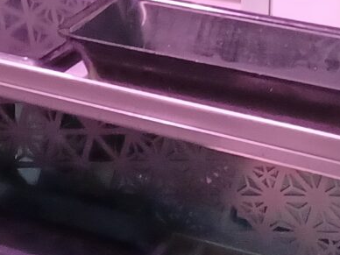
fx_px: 1621
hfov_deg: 10.2
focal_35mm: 165
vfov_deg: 8.2
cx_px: -519
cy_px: -391
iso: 320
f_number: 1.8
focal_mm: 4.6
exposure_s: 1/33.3
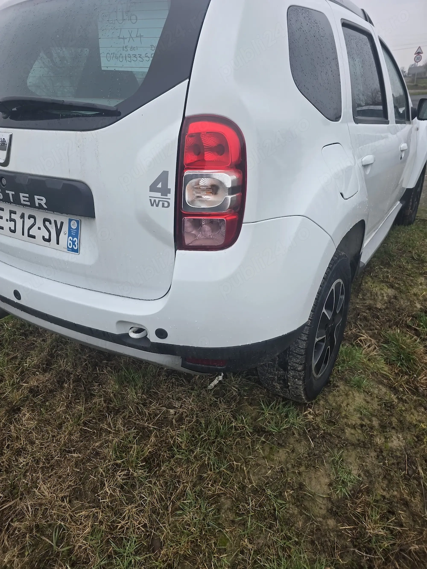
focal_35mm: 23
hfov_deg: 58.9
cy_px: 284
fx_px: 378
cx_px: 214
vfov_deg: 73.9
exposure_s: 1/180
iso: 20
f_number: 1.7
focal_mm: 6.3
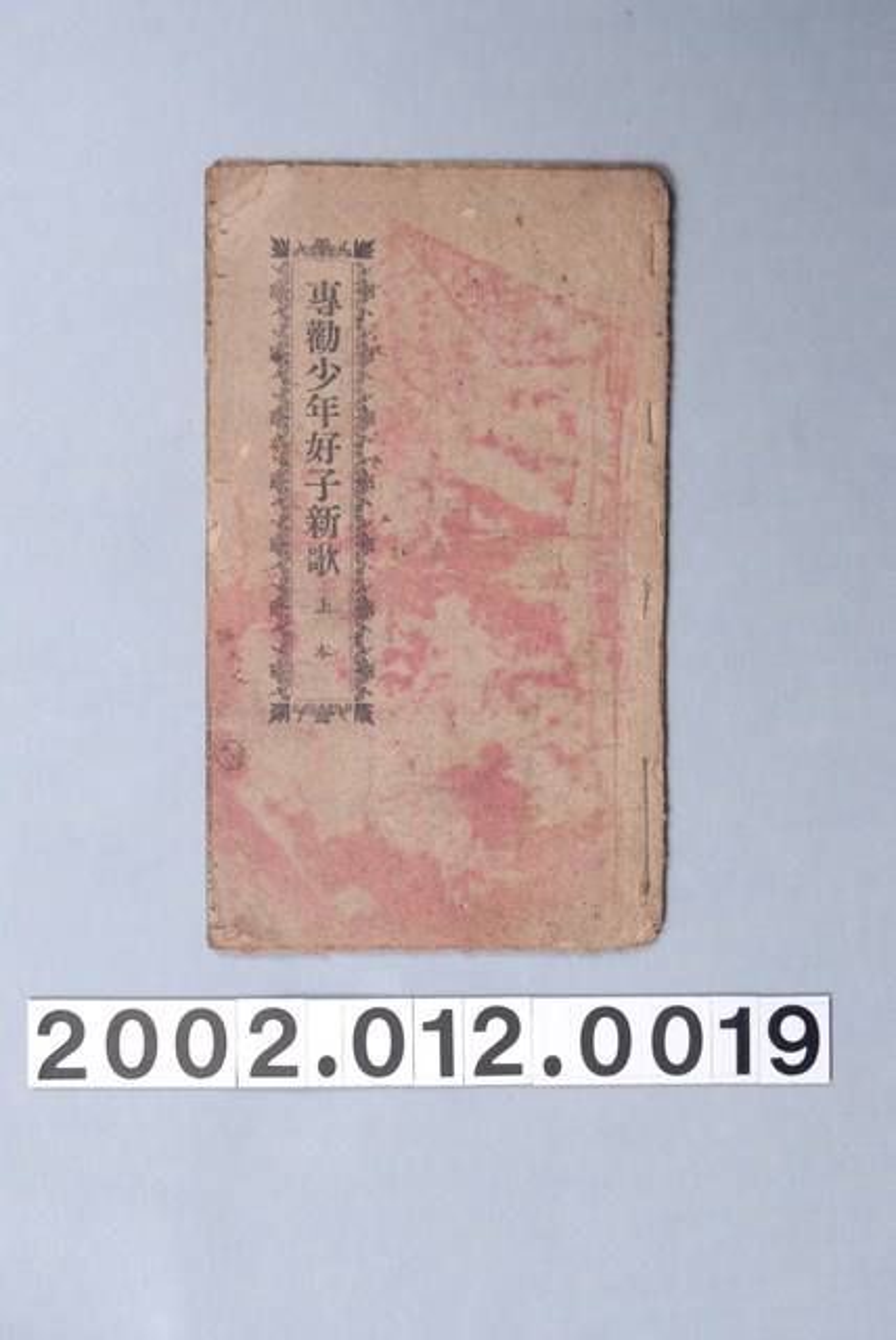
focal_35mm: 82
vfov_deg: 24.6
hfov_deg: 16.6
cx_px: 448
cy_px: 670
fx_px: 3073
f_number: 8
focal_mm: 55
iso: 200
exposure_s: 1/125
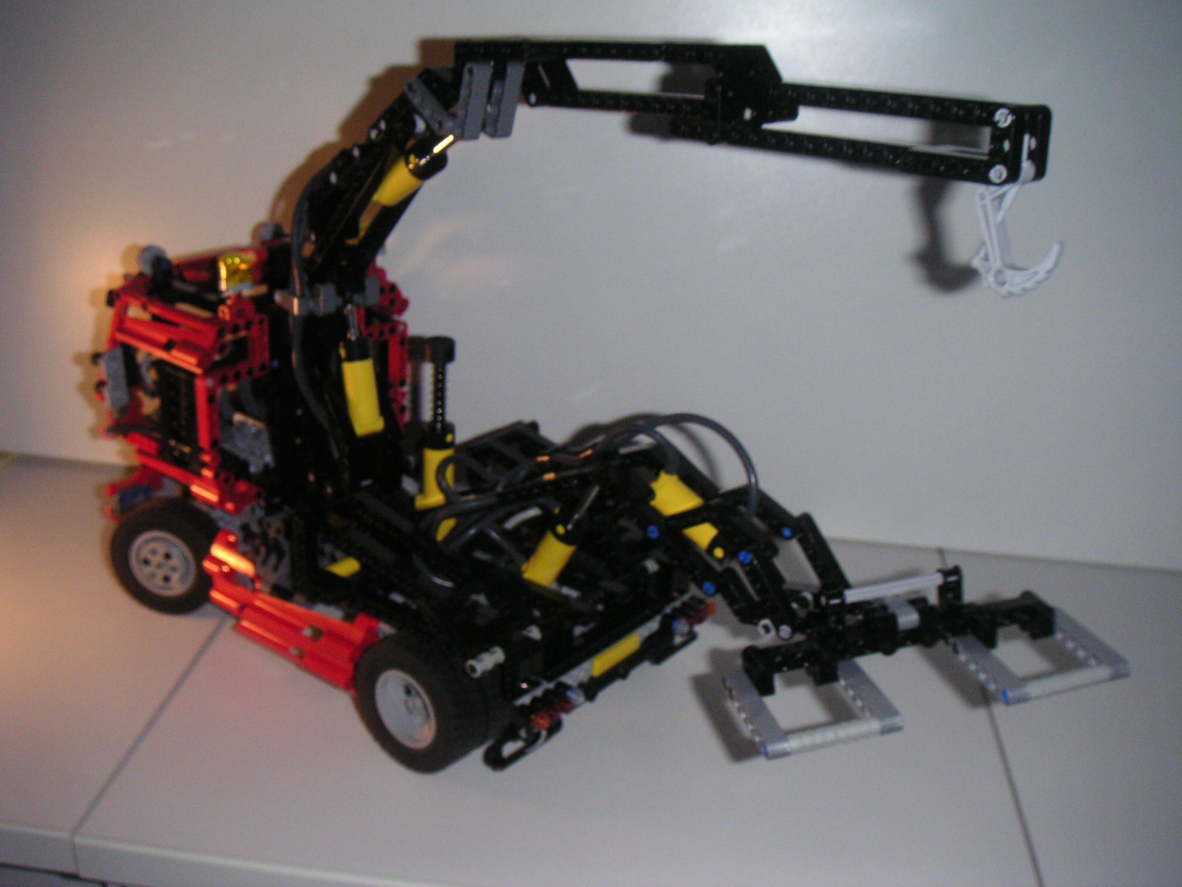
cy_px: 444
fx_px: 1263
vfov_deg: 38.7
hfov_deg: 50.1
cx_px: 591
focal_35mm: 37
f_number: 6.7
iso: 160
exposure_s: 1/45
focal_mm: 5.7
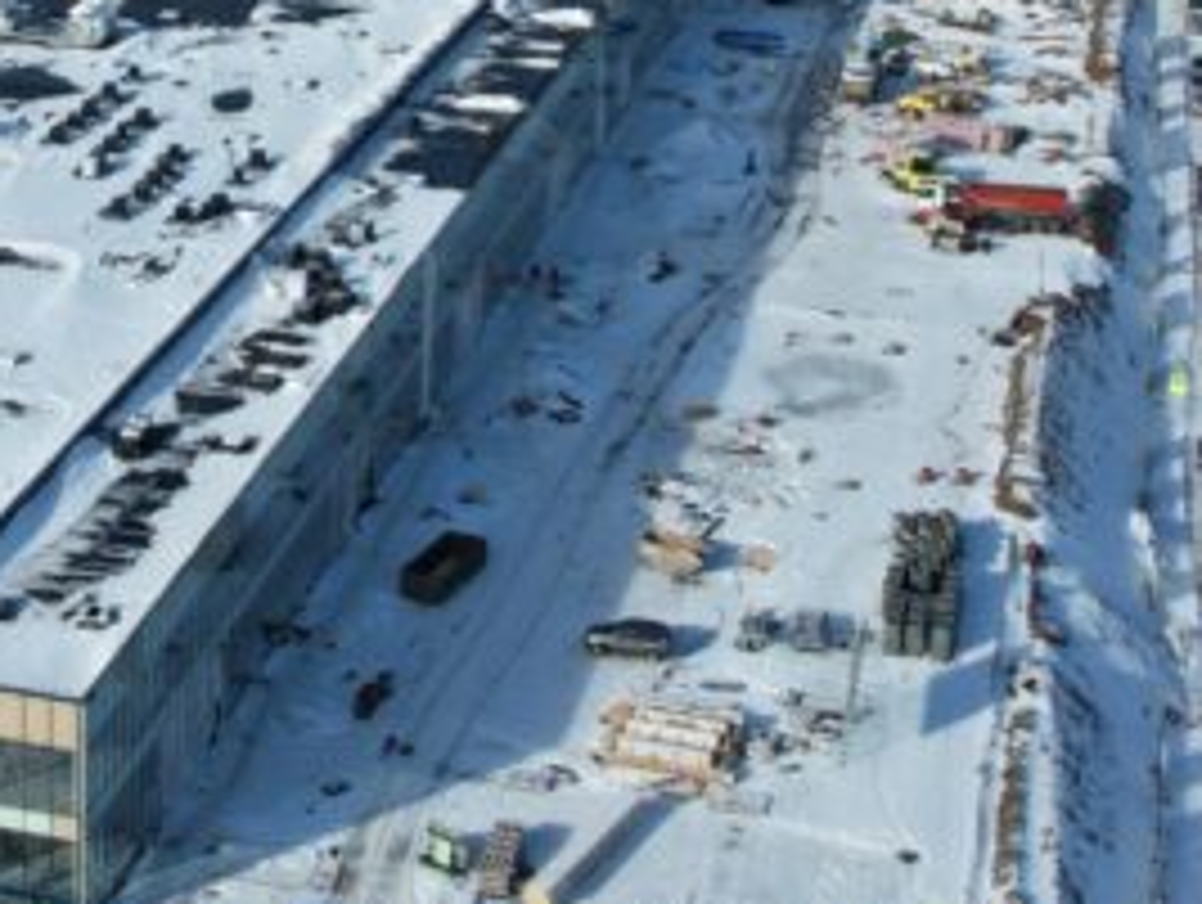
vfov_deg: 17.6
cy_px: -83
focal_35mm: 81
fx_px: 2816
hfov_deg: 23.6
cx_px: 198
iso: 100
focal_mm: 8.38
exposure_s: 1/2000
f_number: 2.8
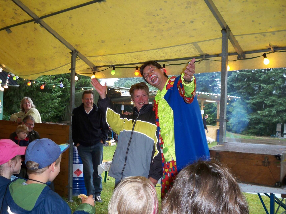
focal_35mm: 39
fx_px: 322
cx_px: 128
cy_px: 117
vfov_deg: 36.8
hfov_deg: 47.8
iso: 200
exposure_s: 1/60
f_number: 3.1
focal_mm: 6.3
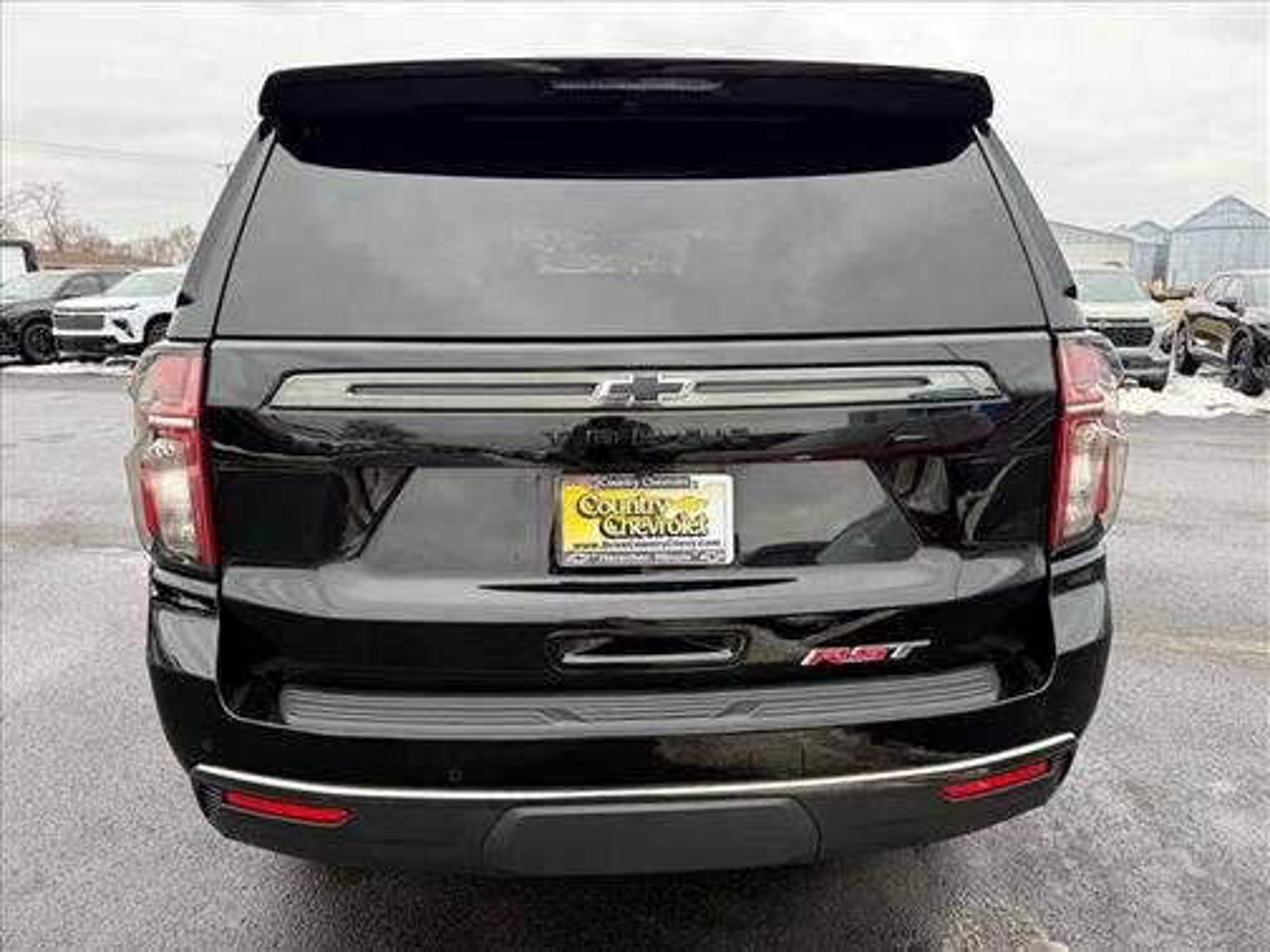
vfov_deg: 56.8
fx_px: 881
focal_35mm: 24
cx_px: 635
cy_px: 476
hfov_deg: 71.6
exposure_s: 1/494
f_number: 1.78
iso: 100
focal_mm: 6.76
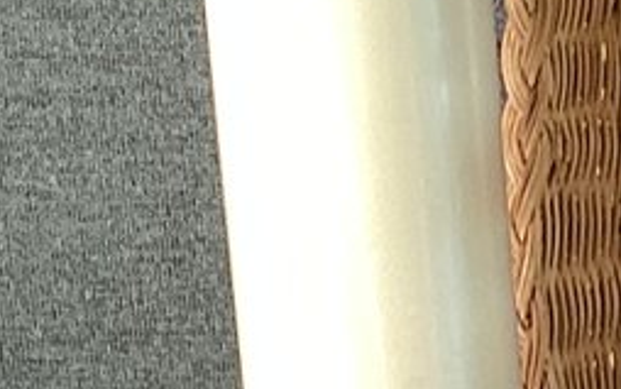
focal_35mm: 196
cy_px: 843
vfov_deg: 6.5
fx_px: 3319
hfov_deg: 10.0
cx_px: 1165
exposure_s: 1/50
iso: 64
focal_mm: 3.3
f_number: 2.4
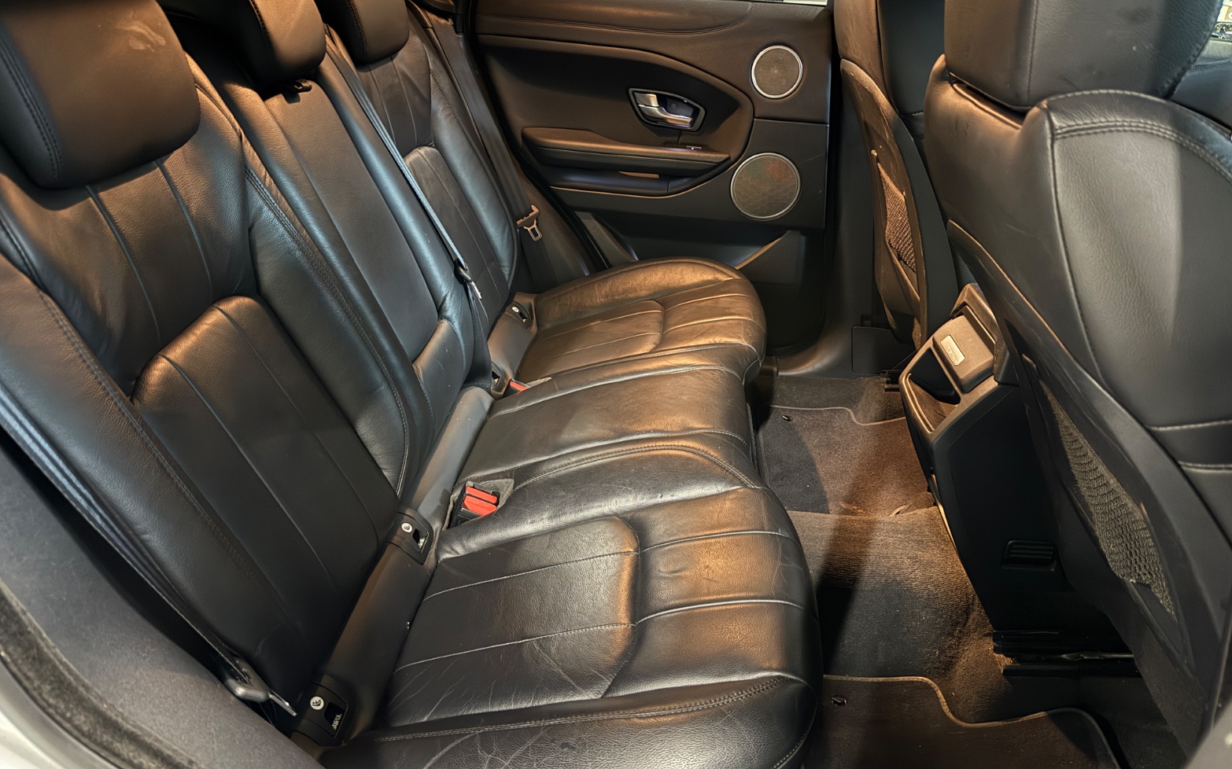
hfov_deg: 70.4
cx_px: 619
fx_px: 873
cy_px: 338
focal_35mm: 26
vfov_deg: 47.5
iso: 1250
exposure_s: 1/9
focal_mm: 6.76
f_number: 1.78
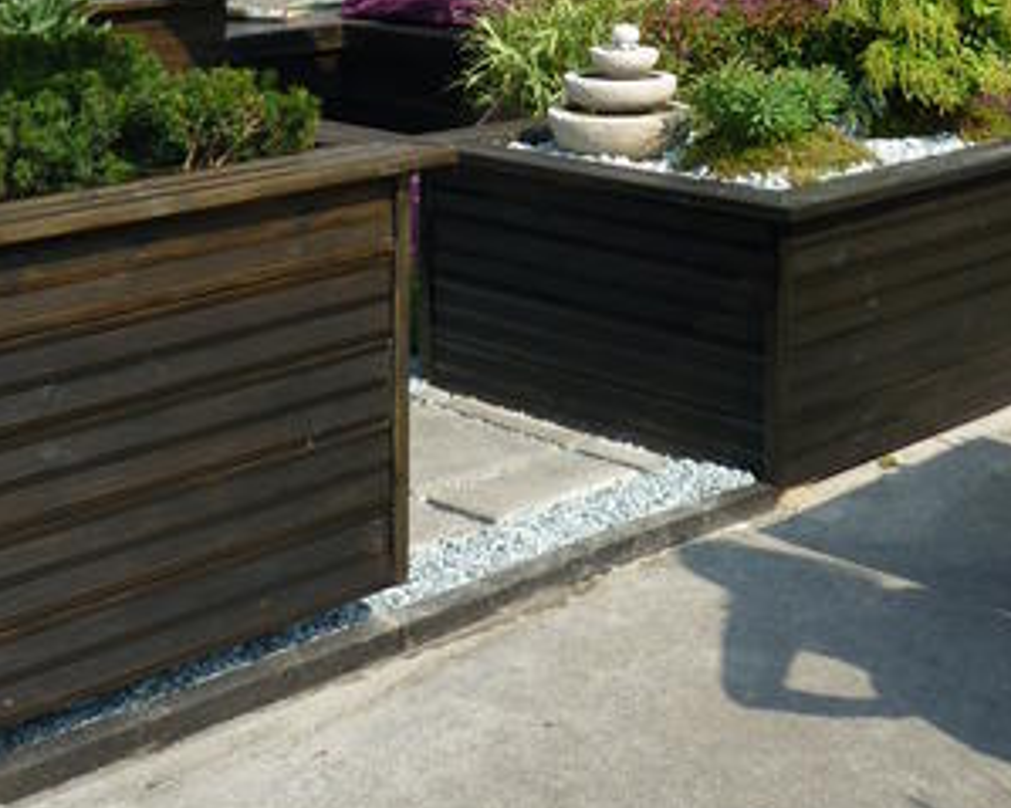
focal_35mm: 69
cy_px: -122
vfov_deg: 20.9
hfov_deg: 27.5
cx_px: 477
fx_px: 2064
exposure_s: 1/1000
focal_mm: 5.5
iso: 80
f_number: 2.8
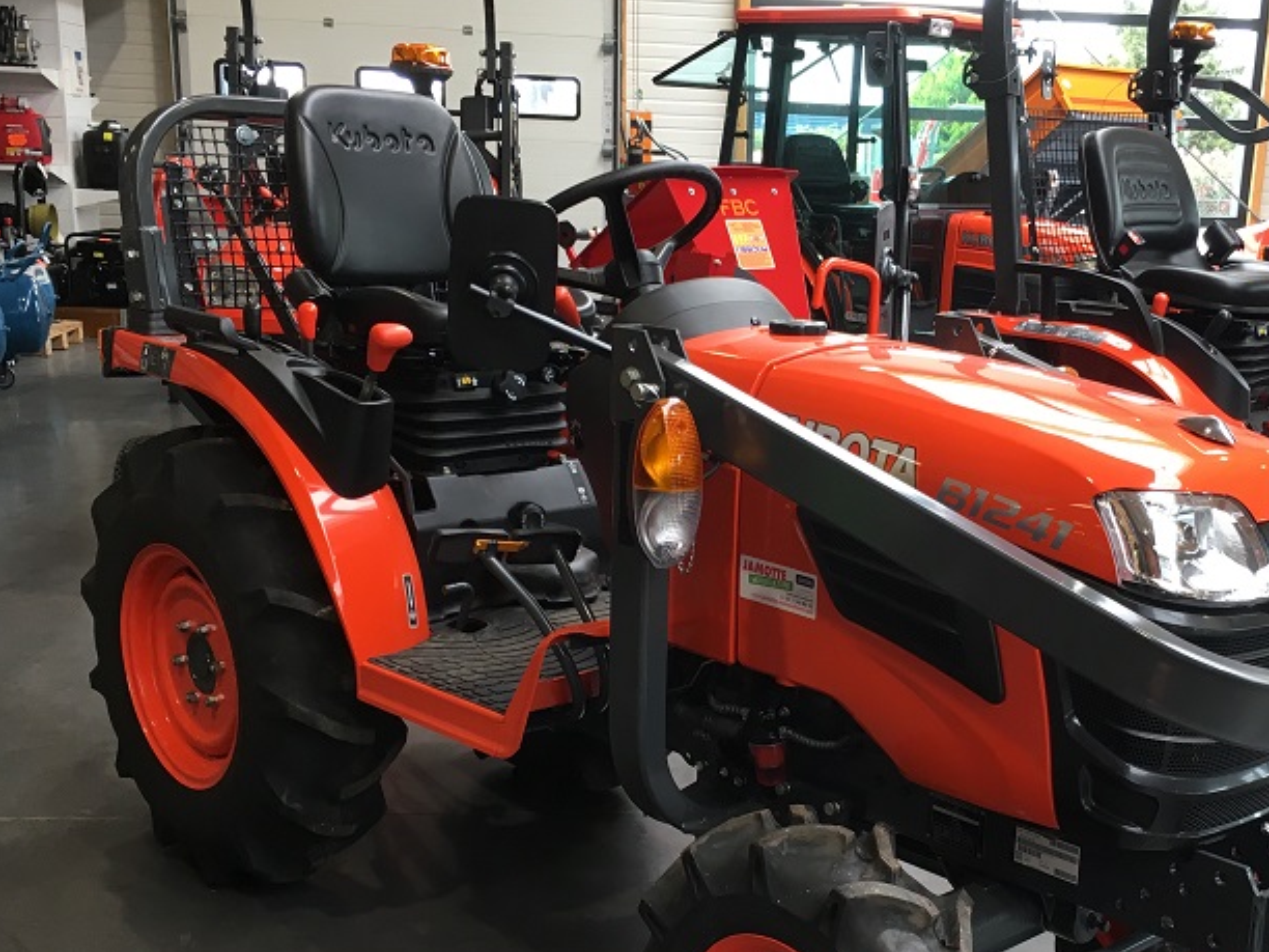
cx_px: 807
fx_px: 1650
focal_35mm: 45
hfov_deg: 41.7
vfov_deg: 32.0
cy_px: 624
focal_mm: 4.15
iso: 25
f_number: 2.2
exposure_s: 1/33
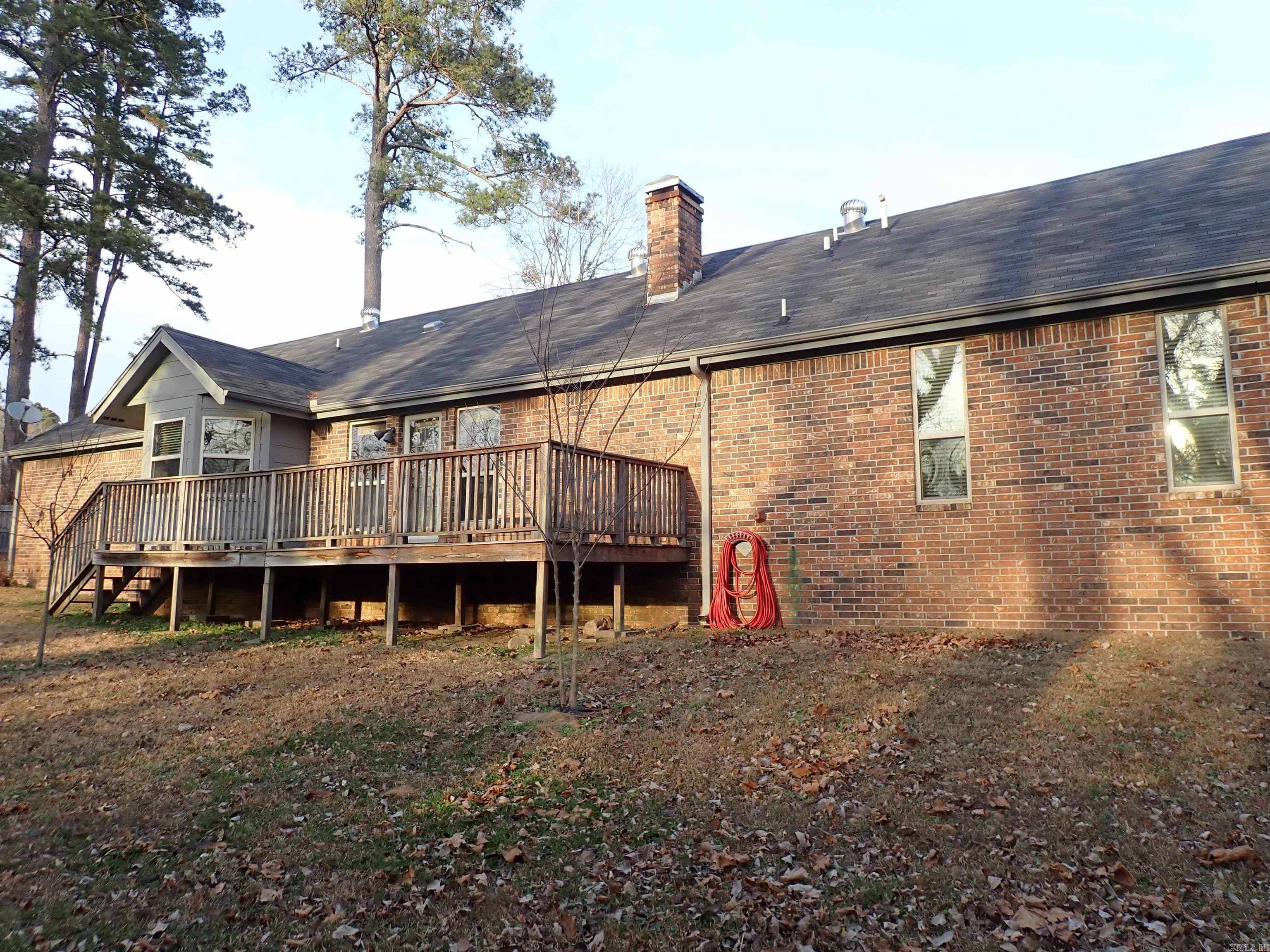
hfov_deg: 69.4
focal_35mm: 25
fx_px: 917
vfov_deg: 54.9
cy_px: 476
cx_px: 635
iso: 100
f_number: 2.8
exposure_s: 1/200
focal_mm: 4.5
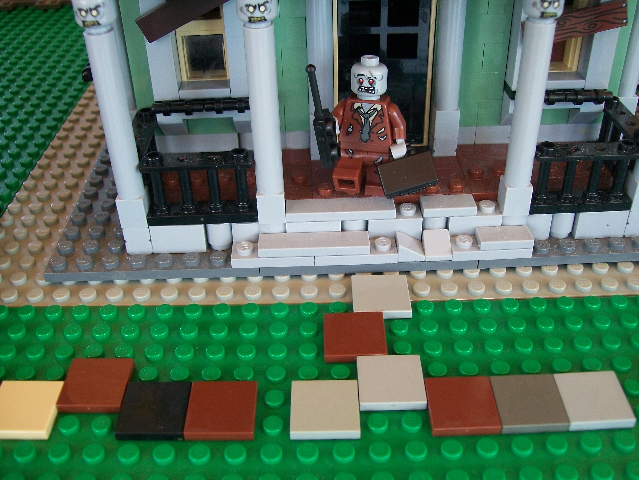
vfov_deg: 39.7
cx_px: 320
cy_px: 240
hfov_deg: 51.4
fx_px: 665
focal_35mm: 36
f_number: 2.7
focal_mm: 6
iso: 97
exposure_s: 1/60
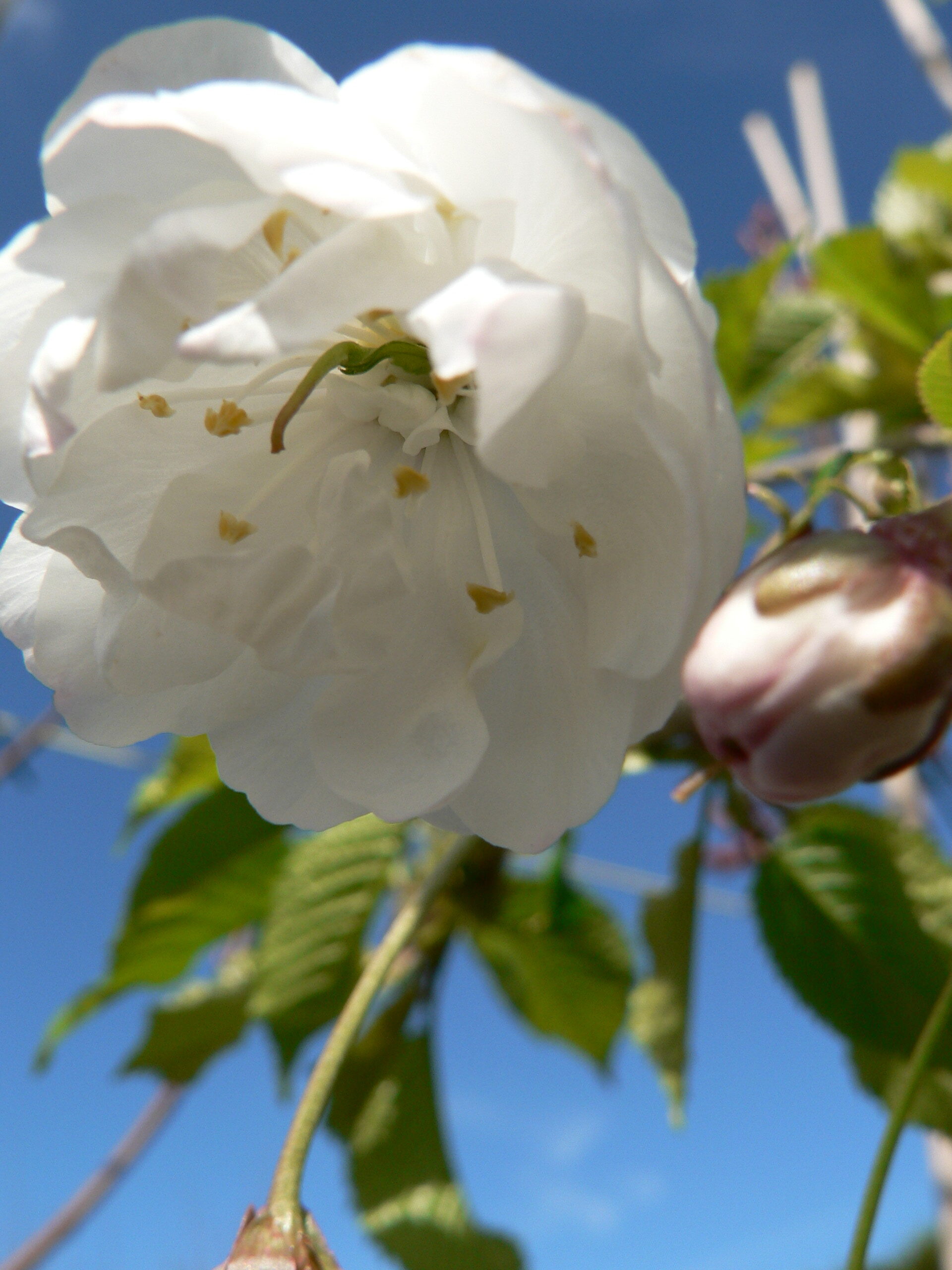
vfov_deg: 51.4
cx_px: 476
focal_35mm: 36
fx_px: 1320
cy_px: 635
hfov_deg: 39.7
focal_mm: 6
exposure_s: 1/500
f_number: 4.5
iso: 80
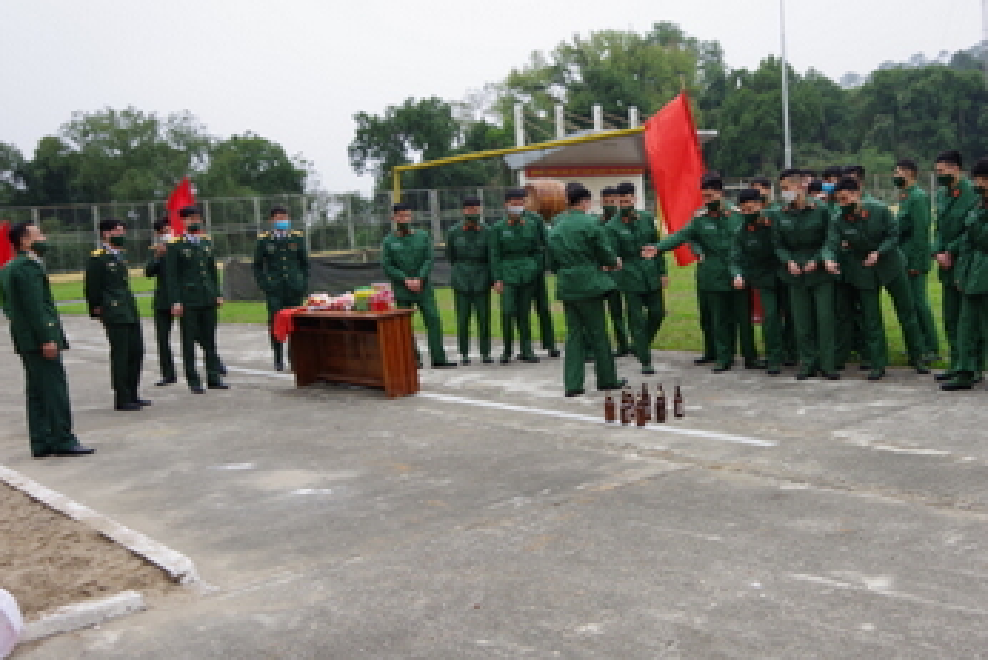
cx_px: 685
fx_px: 1071
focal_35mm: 39
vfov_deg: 34.2
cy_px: 380
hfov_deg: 48.4
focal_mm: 18
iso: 200
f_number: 5
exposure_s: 1/100
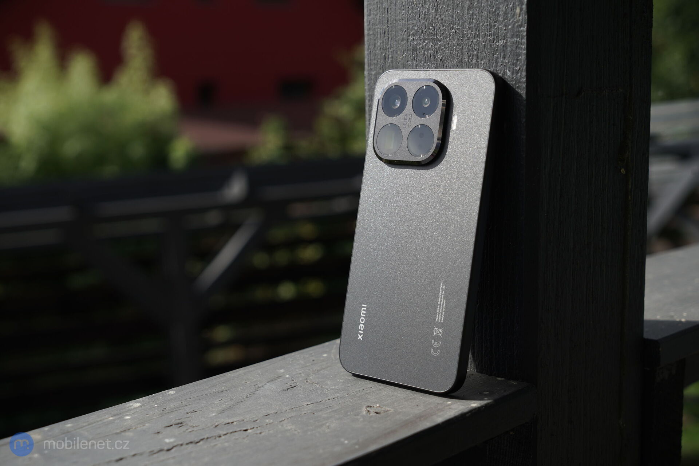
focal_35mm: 53
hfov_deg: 37.5
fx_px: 1029
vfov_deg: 25.5
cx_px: 350
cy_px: 233
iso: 100
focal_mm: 53
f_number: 5.6
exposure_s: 1/320
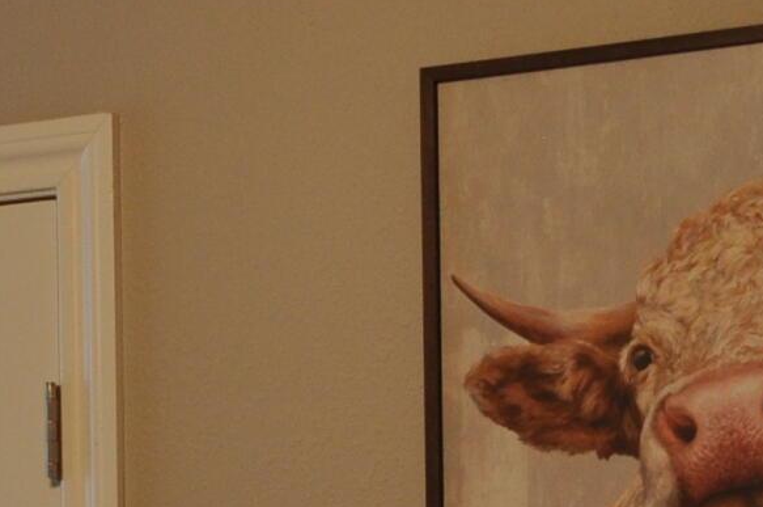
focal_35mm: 139
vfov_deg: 9.3
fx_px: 2942
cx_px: -217
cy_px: 956
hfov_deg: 14.2
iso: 450
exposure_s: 1/60
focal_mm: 18
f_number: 4
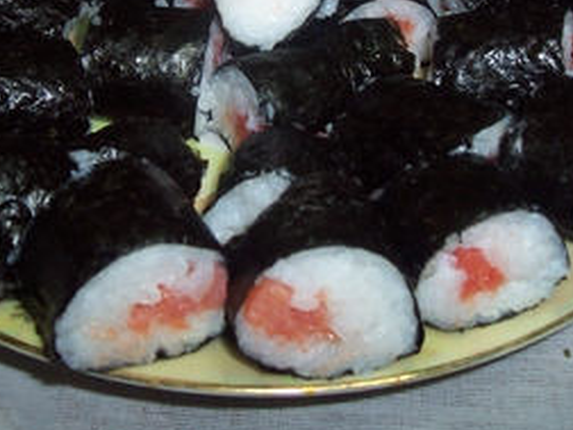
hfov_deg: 29.4
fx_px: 1093
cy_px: 64
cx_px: 275
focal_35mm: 66
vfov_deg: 21.9
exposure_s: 1/60
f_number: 2.8
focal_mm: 5.6
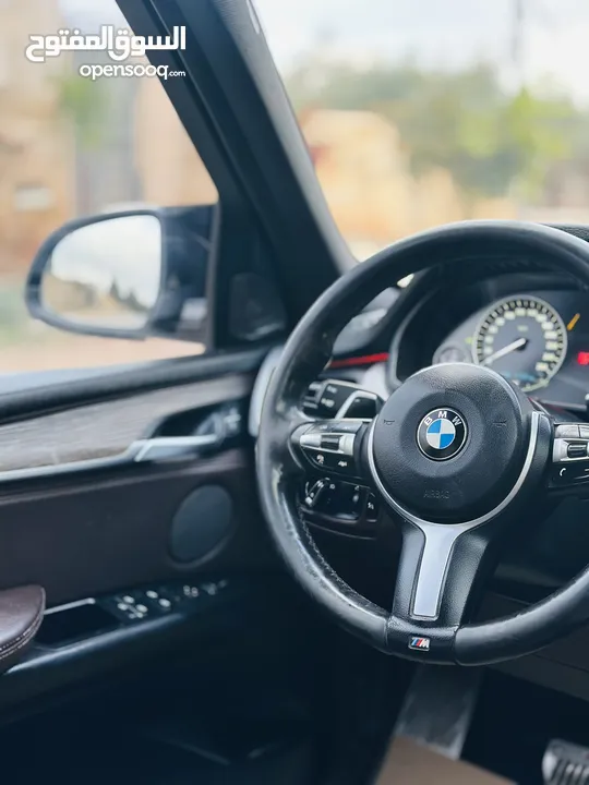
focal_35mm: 48
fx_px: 1089
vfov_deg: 39.7
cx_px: 294
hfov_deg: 30.3
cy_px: 392
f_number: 1.78
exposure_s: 1/60
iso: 125
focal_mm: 6.86
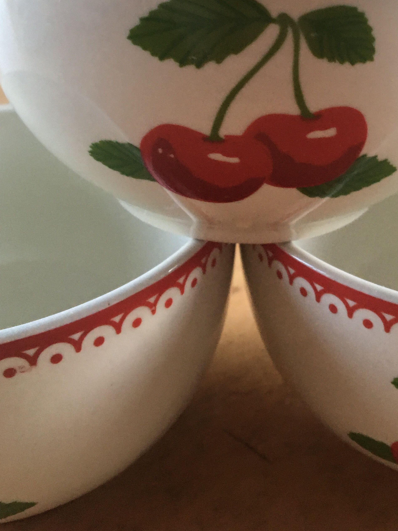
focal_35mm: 46
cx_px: 284
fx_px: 705
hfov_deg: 31.1
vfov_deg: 39.8
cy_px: 116
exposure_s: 1/33
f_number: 2.2
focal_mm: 4.15
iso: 200
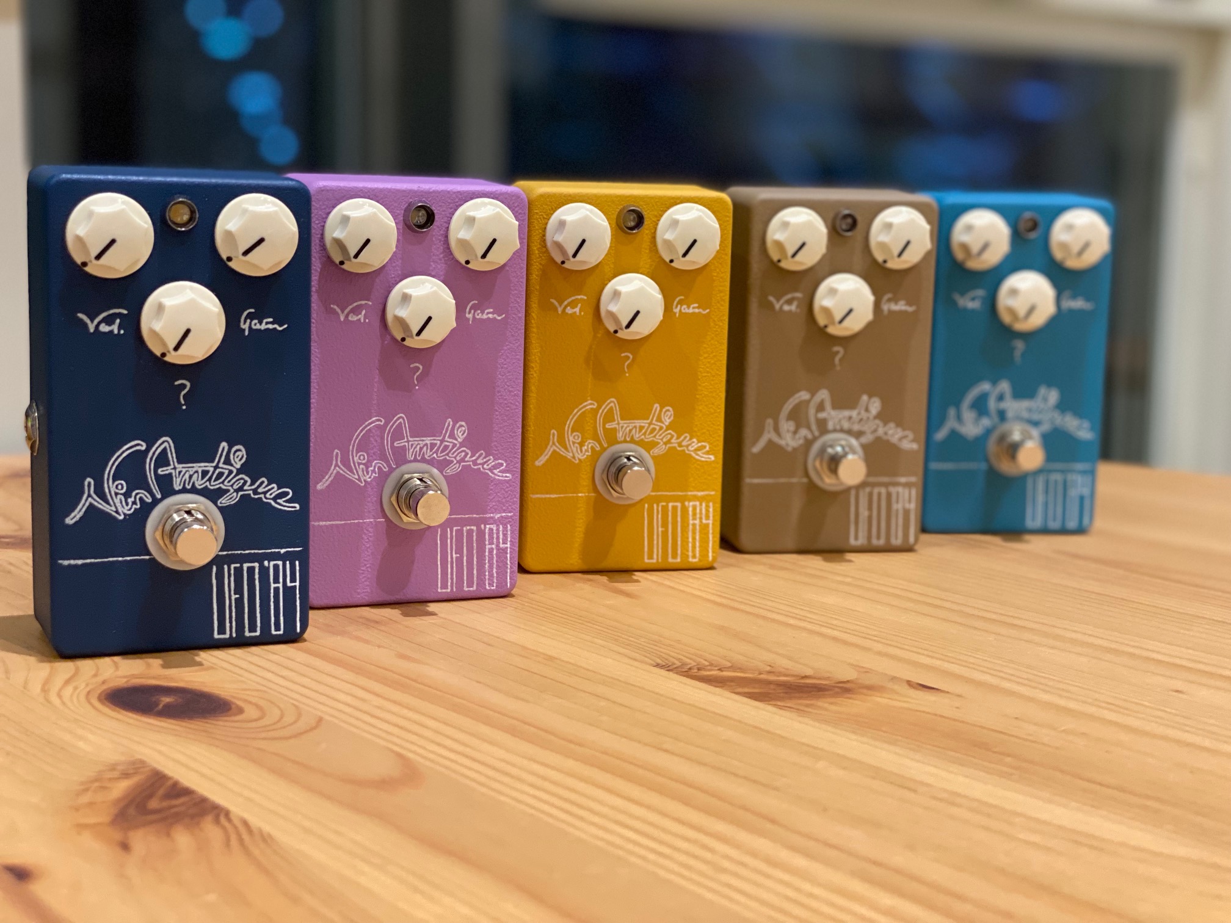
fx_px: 1849
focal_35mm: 52
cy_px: 462
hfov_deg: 36.8
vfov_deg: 28.0
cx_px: 616
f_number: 2
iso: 250
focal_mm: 6
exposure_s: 1/113
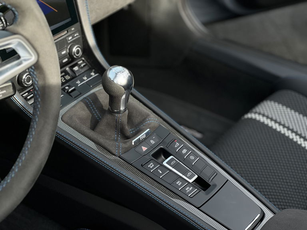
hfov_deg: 25.3
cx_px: 154
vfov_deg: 19.1
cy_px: 115
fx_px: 683
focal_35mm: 77
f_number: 2.8
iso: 25
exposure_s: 1/121
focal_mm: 9
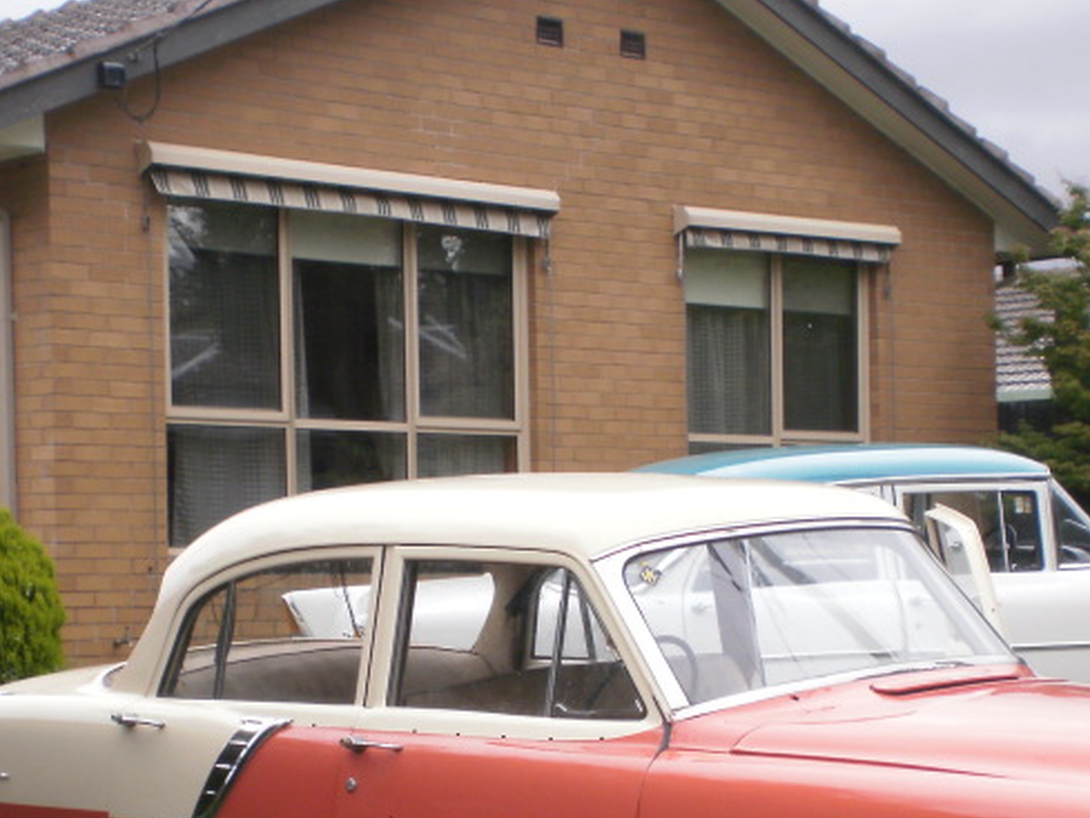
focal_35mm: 88
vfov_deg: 16.6
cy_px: 733
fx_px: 2772
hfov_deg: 22.2
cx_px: 546
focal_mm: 7.4
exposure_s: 1/250
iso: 100
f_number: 4.9
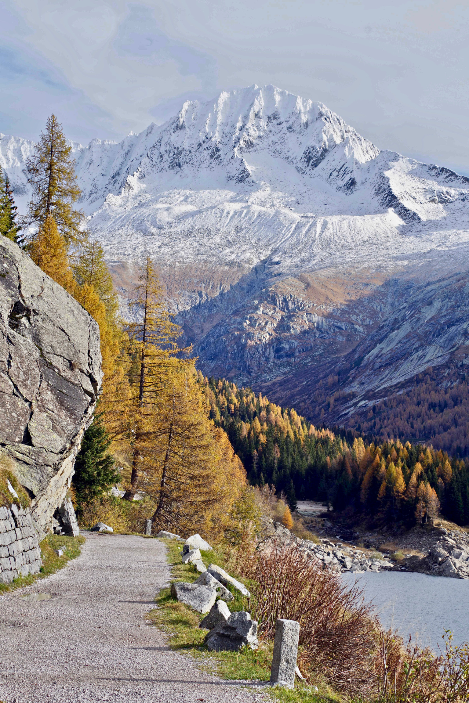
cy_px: 352
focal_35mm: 92
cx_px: 234
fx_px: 1798
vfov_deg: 22.1
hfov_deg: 14.9
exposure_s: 1/200
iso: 200
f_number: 9
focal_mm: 60
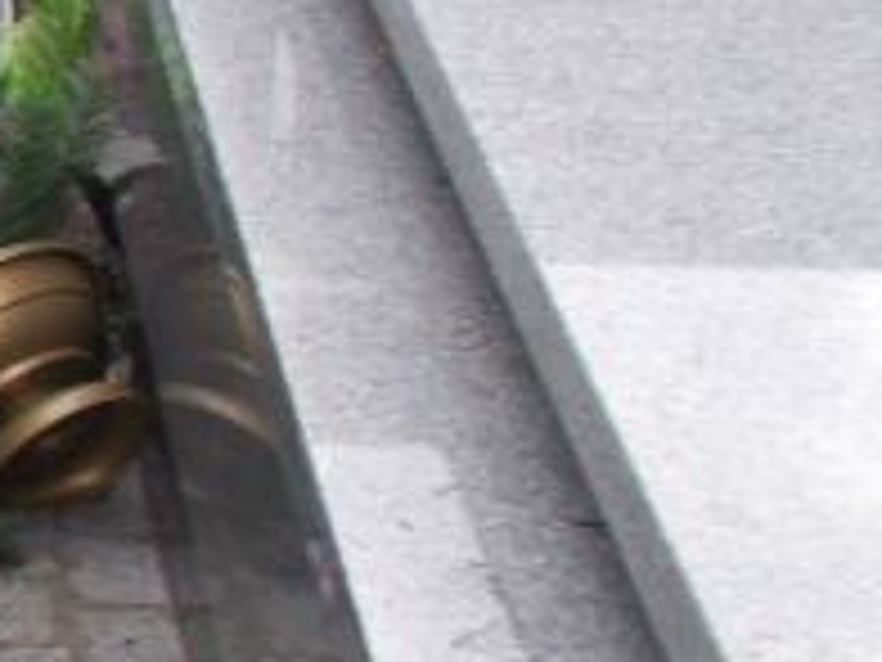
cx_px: -1170
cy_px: 131
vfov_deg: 10.9
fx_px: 3465
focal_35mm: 136
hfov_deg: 12.0
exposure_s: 1/100
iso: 80
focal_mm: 4.6
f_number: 3.2
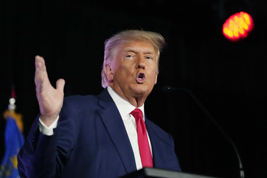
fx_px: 1201
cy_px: 89
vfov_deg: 8.5
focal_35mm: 162
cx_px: 134
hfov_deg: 12.7
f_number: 2.8
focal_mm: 162
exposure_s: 1/640
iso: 5000
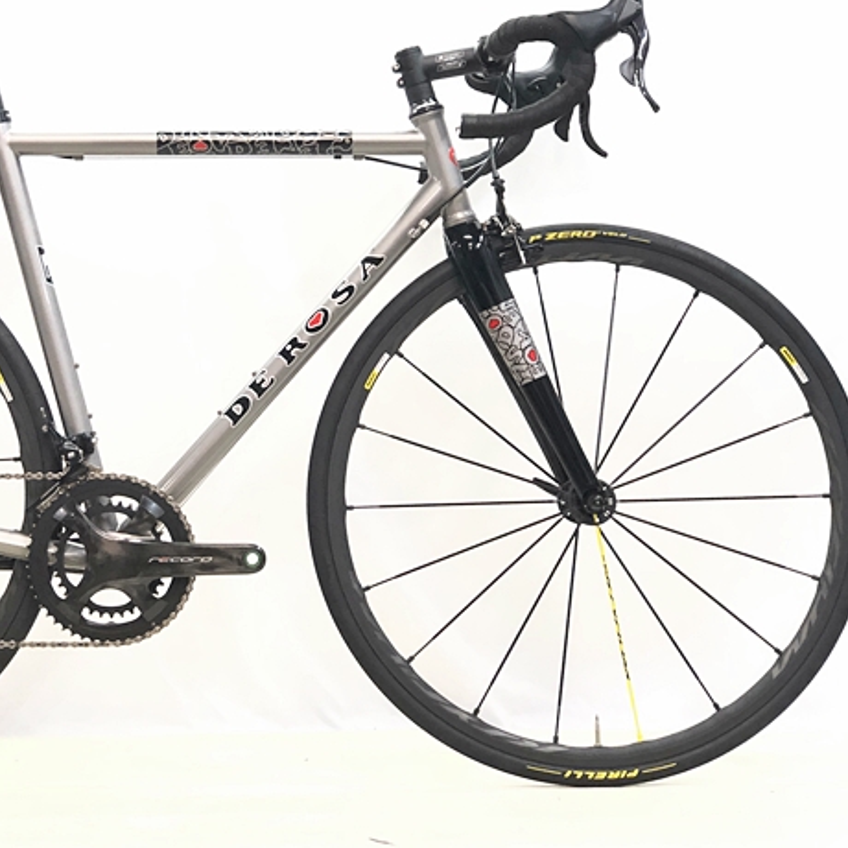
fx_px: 2217
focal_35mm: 80
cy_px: 324
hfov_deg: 21.4
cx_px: 177
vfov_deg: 21.6
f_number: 2.4
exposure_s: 1/25
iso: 125
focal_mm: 6
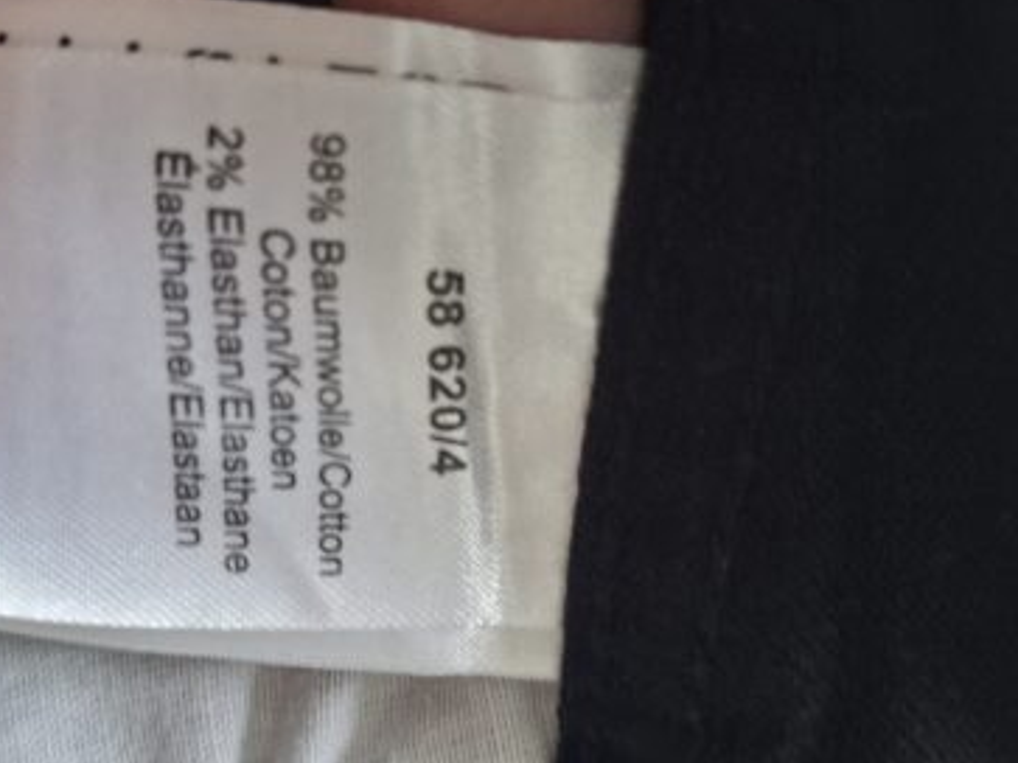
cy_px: 410
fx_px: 1117
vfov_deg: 37.7
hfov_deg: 48.7
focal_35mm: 38
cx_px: 401
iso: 320
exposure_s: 1/100
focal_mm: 5.54
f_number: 1.8
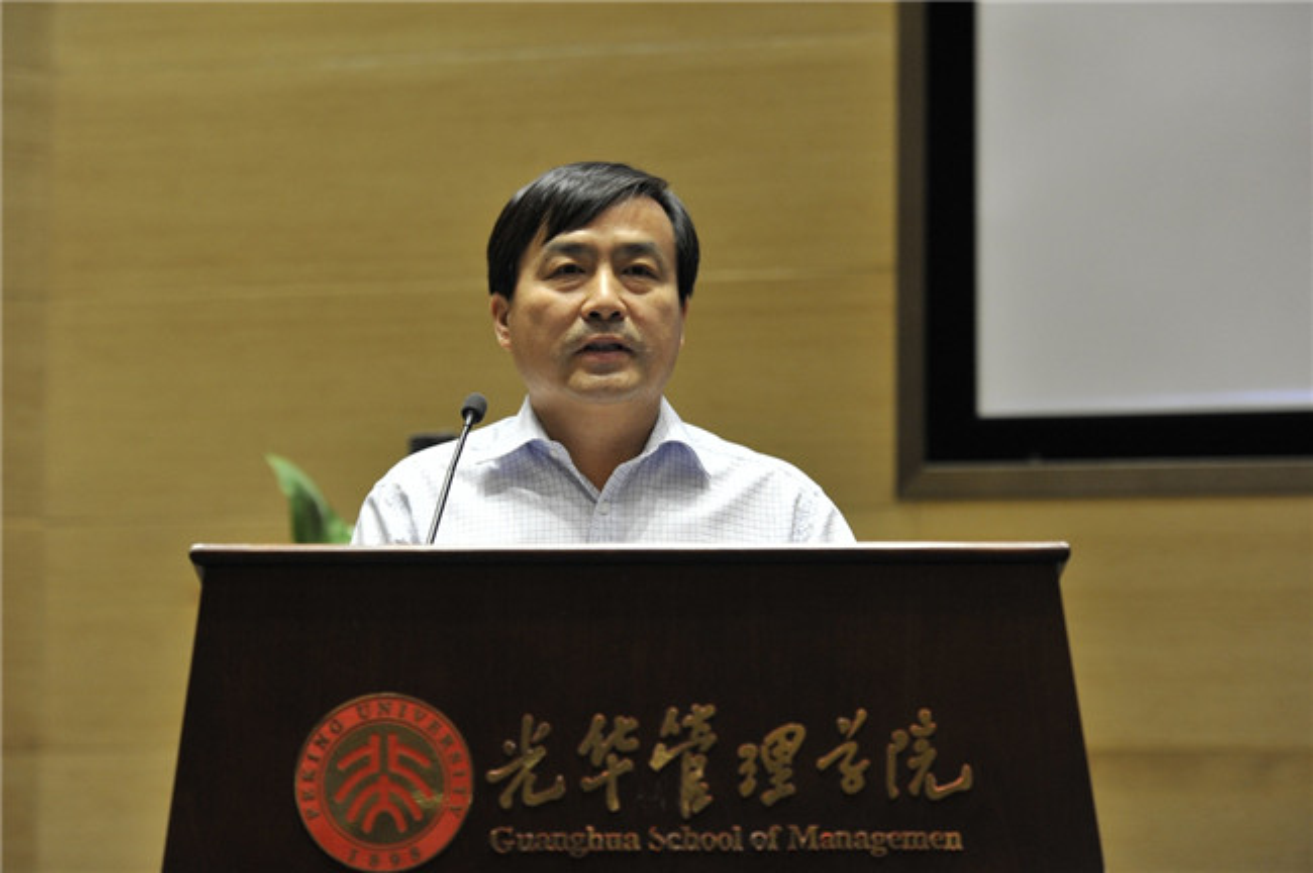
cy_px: 436
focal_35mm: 105
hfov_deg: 19.5
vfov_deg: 13.0
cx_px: 656
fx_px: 3826
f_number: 4
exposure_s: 1/125
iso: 1600
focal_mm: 105
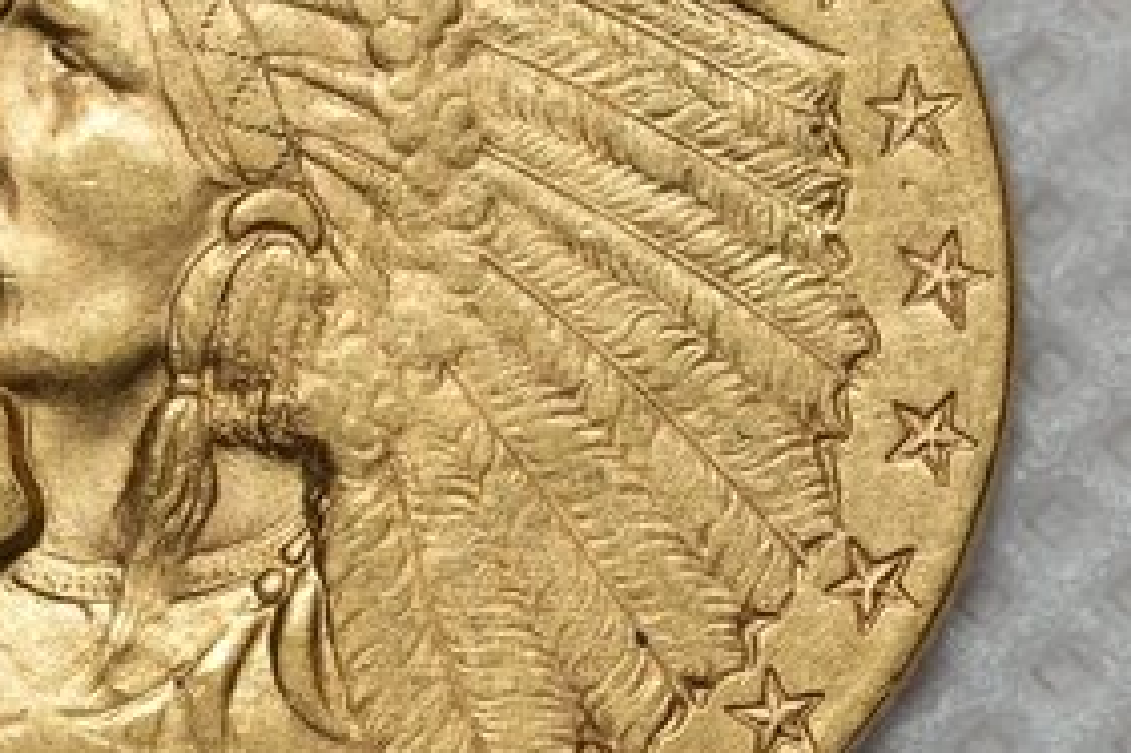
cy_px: 276
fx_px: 8320
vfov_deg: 5.2
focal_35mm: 265
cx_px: 354
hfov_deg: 7.8
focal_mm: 105
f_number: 5.6
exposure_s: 1/250
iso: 1250
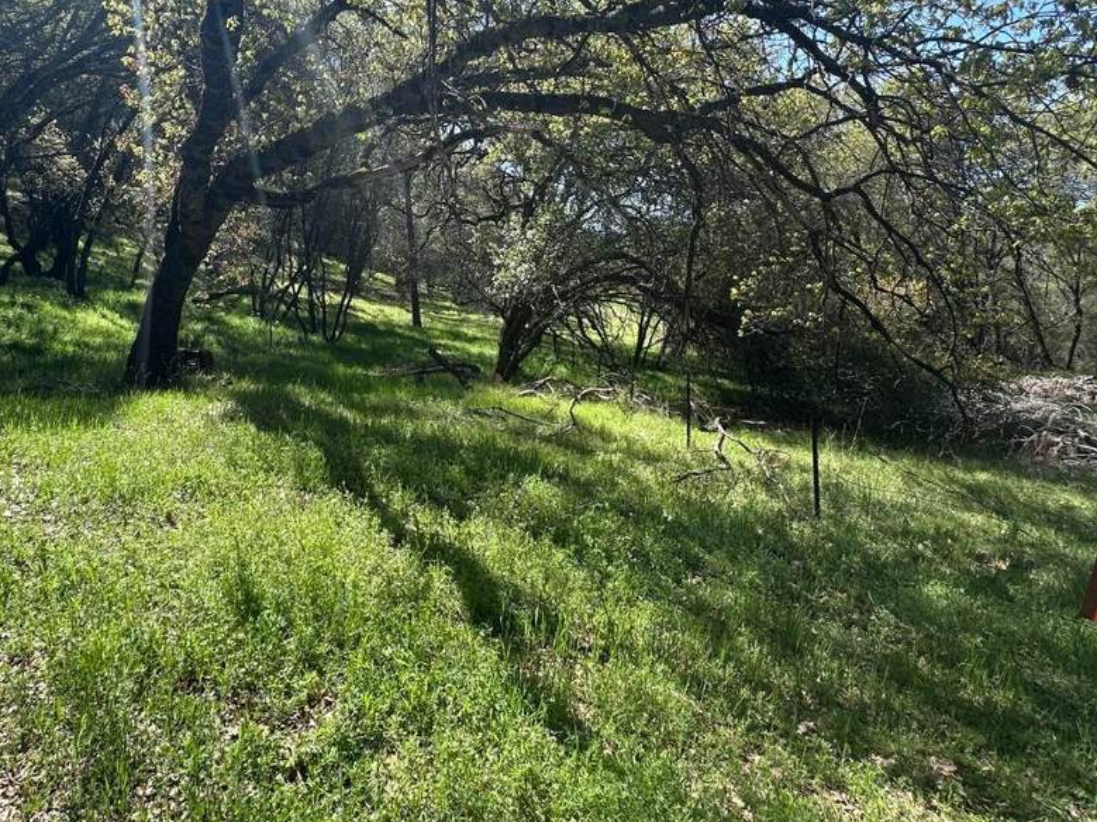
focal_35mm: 23
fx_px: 729
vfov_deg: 57.4
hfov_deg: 73.5
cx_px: 463
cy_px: 267
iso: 40
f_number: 2.2
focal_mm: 2.22
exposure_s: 1/540
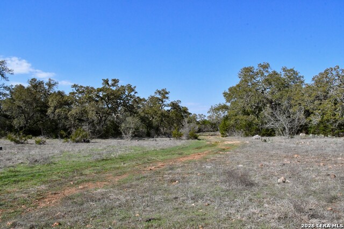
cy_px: 114
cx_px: 172
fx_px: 258
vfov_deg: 48.0
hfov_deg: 67.4
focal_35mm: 27
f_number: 20
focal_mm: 18
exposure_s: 1/1600
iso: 3200
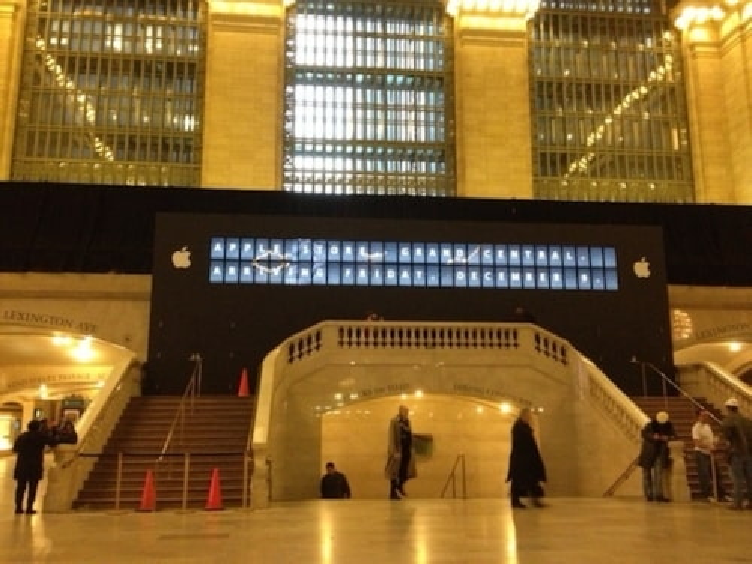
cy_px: 282
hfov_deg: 52.6
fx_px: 760
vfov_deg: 40.7
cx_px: 376
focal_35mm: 35
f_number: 2.4
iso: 500
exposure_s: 1/15
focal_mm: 4.28
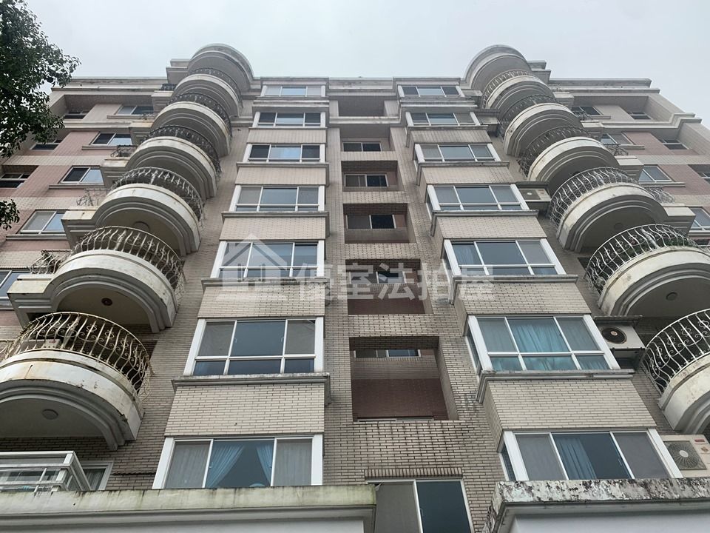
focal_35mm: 26
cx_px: 355
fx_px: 533
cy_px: 266
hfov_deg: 67.3
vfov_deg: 53.1
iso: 25
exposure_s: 1/397
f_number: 1.8
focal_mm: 4.25
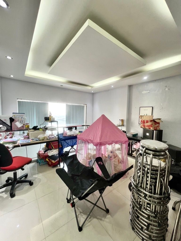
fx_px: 91
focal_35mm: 13
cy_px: 120
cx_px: 90
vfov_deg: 106.2
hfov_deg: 89.9
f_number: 1.8
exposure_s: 1/100
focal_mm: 1.57
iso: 125
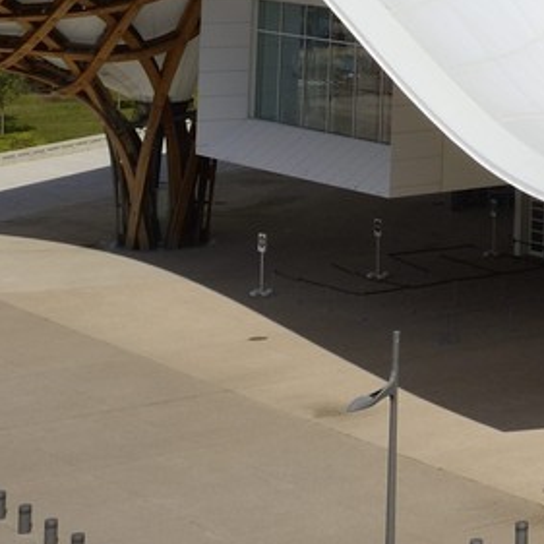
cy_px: -376
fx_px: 2062
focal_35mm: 116
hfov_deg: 12.0
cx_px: 1330
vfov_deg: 13.7
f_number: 18
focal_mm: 24
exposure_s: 1/320
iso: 200
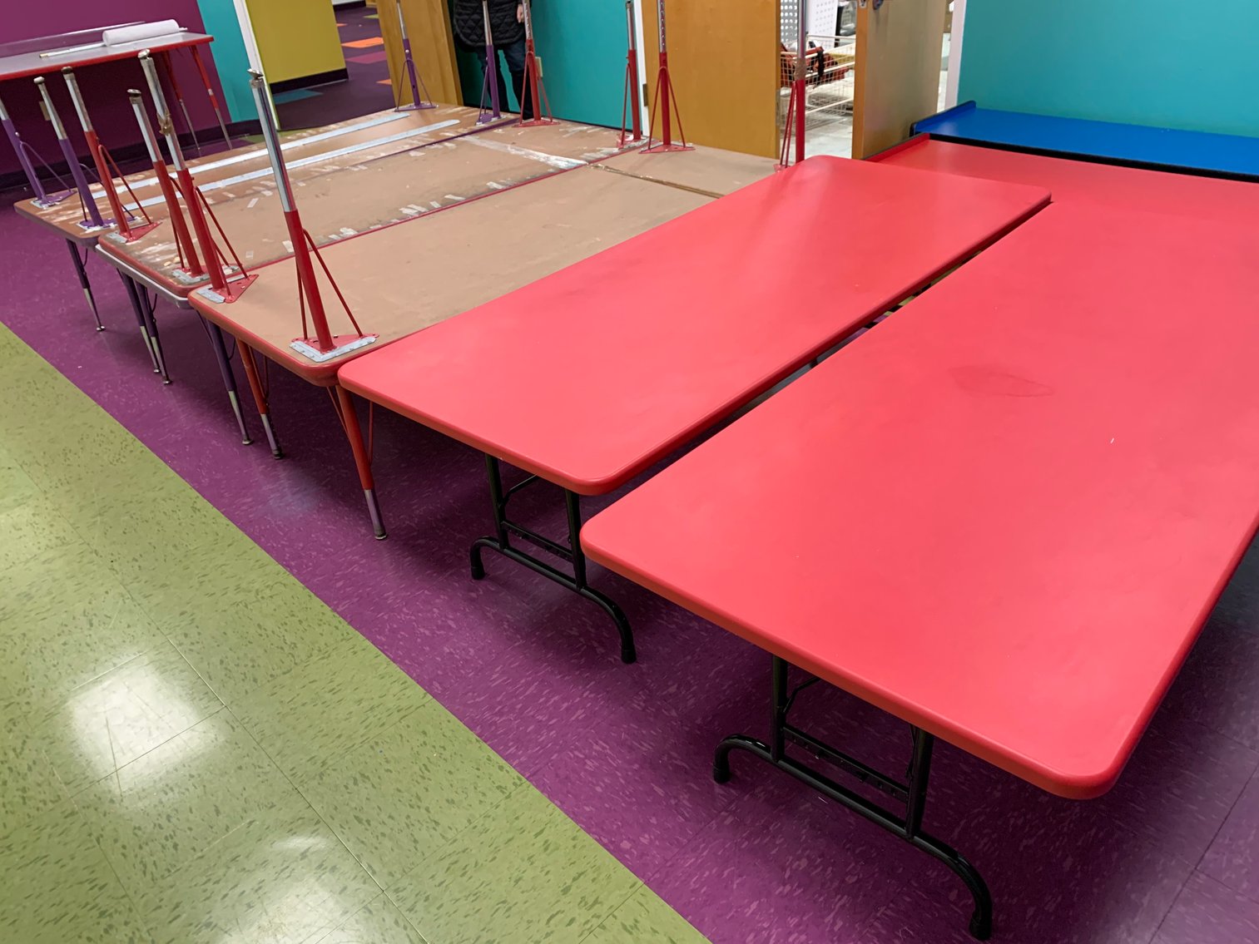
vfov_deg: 53.1
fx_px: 946
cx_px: 630
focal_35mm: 26
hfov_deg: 67.3
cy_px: 472
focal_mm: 4.25
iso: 160
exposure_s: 1/60
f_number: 1.8
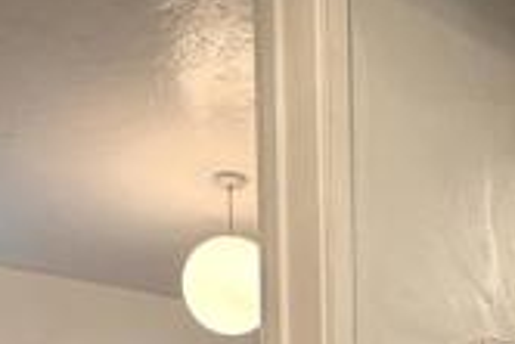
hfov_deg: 35.3
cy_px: 527
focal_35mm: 56
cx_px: 344
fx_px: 802
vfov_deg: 20.5
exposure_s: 1/60
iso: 200
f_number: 2.2
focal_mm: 2.22
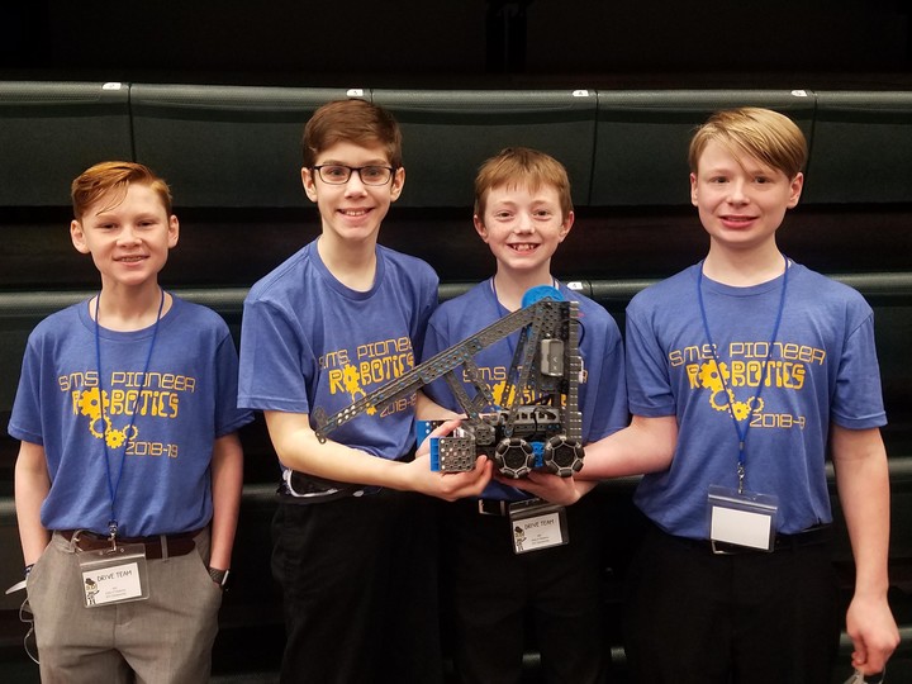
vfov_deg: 53.1
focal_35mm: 26
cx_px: 456
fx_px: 685
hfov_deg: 67.3
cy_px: 342
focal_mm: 4.2
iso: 160
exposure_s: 1/24
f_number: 1.7
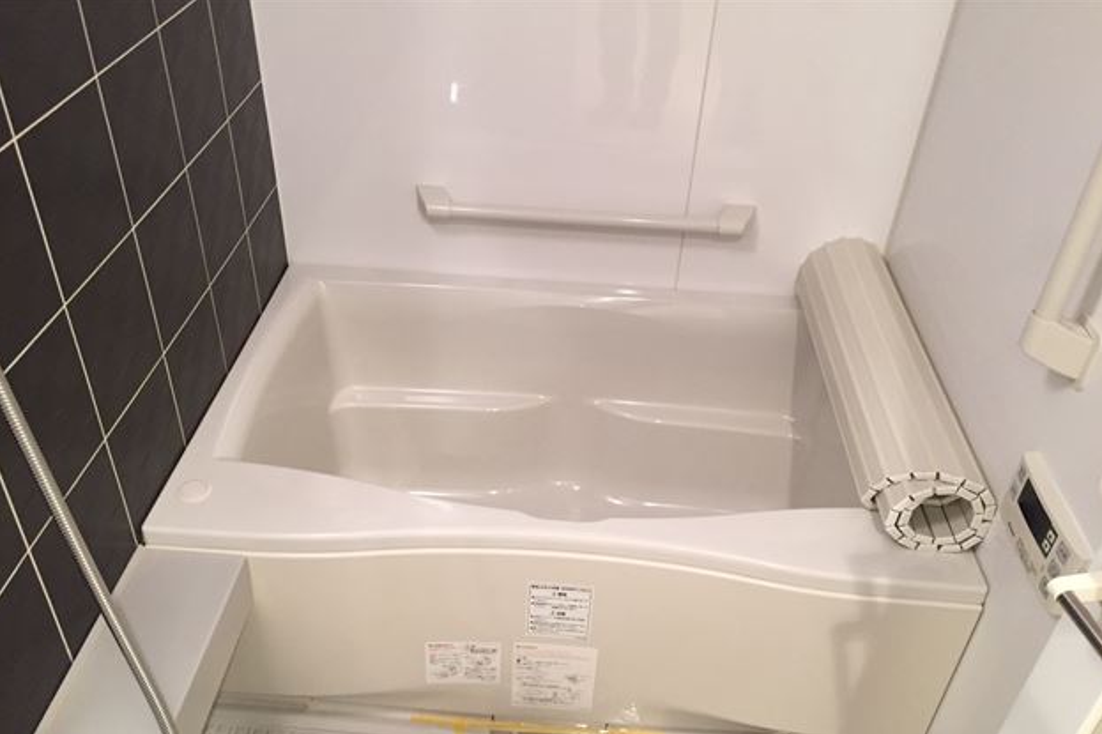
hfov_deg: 60.3
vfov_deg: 42.2
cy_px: 423
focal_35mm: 31
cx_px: 552
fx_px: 949
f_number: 2.2
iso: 200
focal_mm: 4.15
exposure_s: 1/33
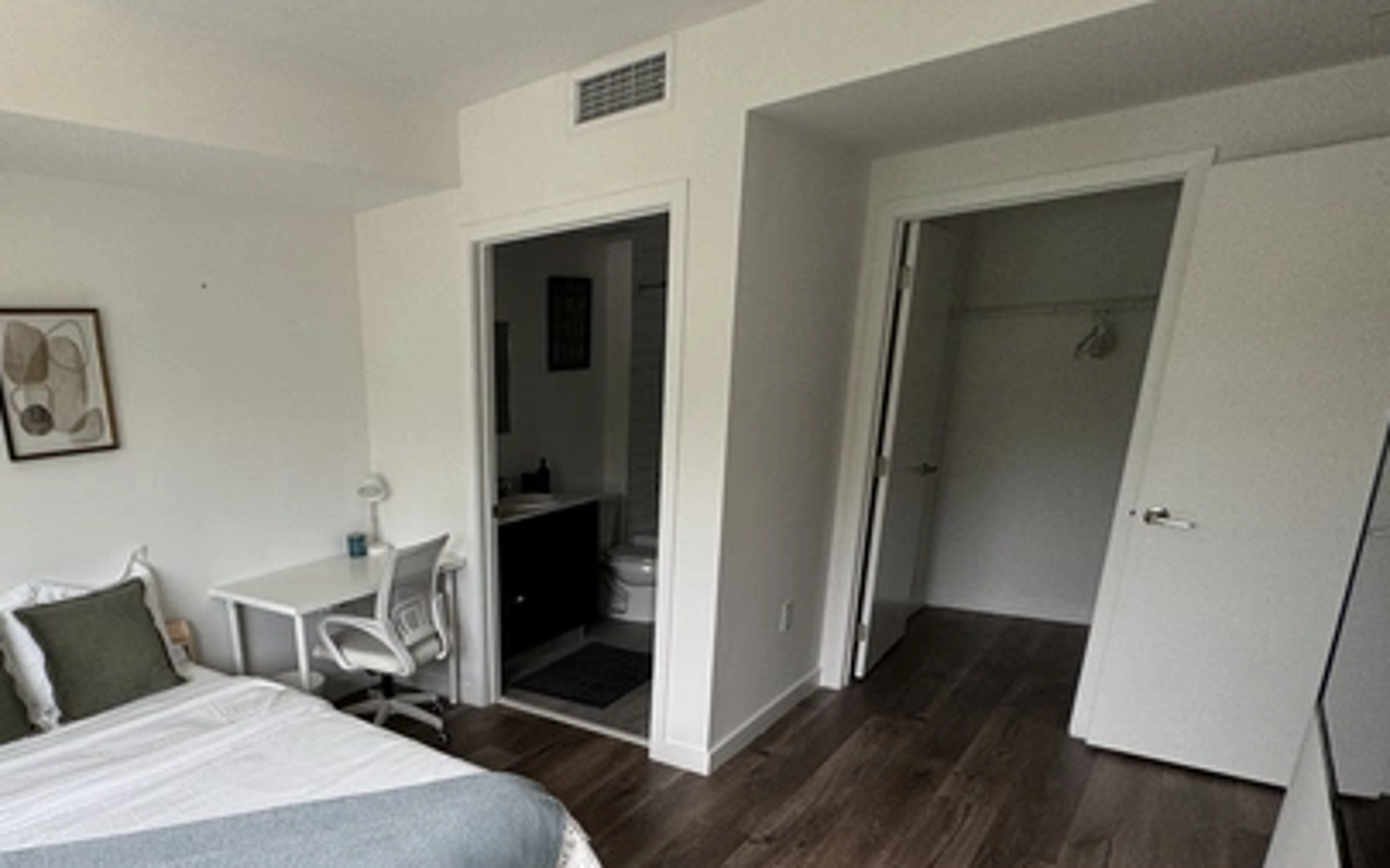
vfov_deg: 52.8
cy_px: 642
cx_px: 398
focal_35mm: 22
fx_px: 833
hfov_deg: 75.5
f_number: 2.2
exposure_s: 1/99
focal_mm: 2.22
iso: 100
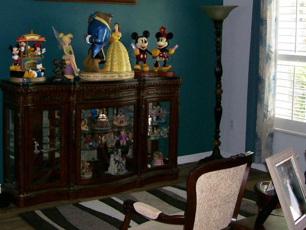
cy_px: 65
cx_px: 148
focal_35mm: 58
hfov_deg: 33.2
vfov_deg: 25.0
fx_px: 513
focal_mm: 6
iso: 80
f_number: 2.7
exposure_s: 1/64
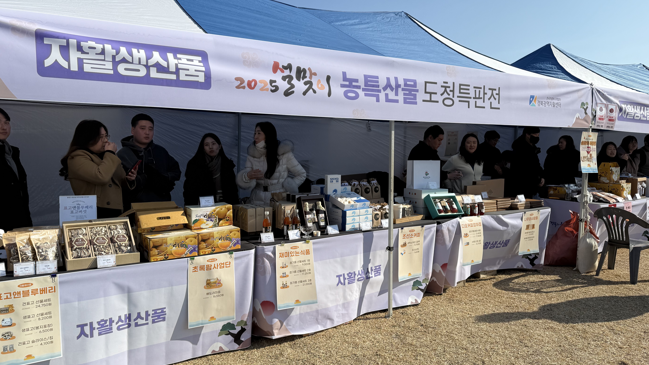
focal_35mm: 27
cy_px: 191
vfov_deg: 42.9
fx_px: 465
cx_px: 318
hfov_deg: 69.9
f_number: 1.78
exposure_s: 1/4673
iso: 80
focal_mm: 6.76
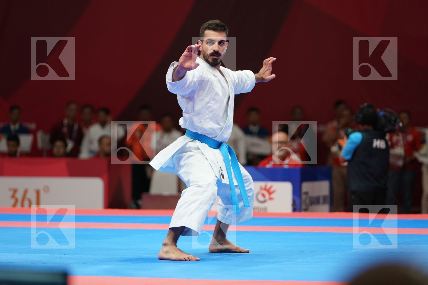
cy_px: 142
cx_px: 214
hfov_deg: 9.2
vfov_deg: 6.2
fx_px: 2651
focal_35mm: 223
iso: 2000
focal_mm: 223
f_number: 4
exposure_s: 1/500
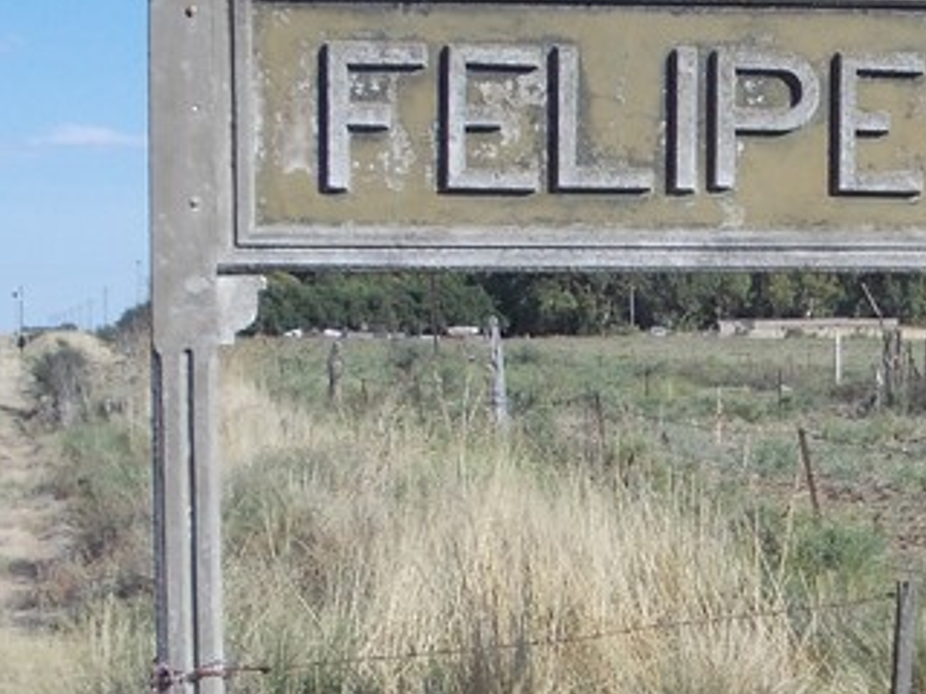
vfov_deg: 14.3
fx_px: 2755
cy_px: 489
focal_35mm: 103
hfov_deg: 18.8
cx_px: 796
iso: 80
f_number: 6.5
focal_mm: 6.1
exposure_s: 1/250
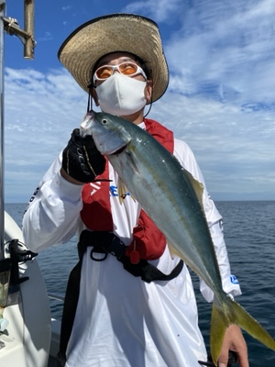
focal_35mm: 26
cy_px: 184
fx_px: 275
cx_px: 138
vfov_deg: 67.3
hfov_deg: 53.1
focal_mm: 4.25
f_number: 1.8
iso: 32
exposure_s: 1/7194
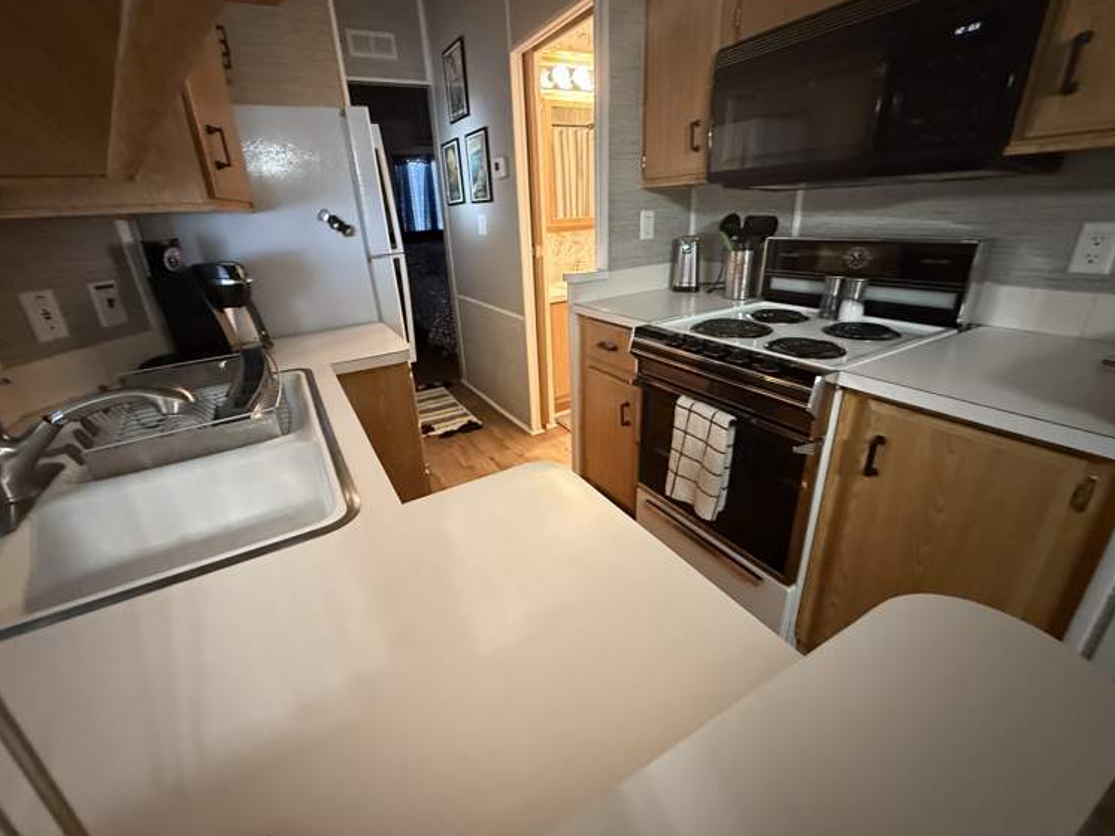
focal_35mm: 15
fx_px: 483
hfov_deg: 98.1
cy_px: 405
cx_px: 539
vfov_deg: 81.7
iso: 1000
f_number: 2.2
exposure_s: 1/40
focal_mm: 2.22
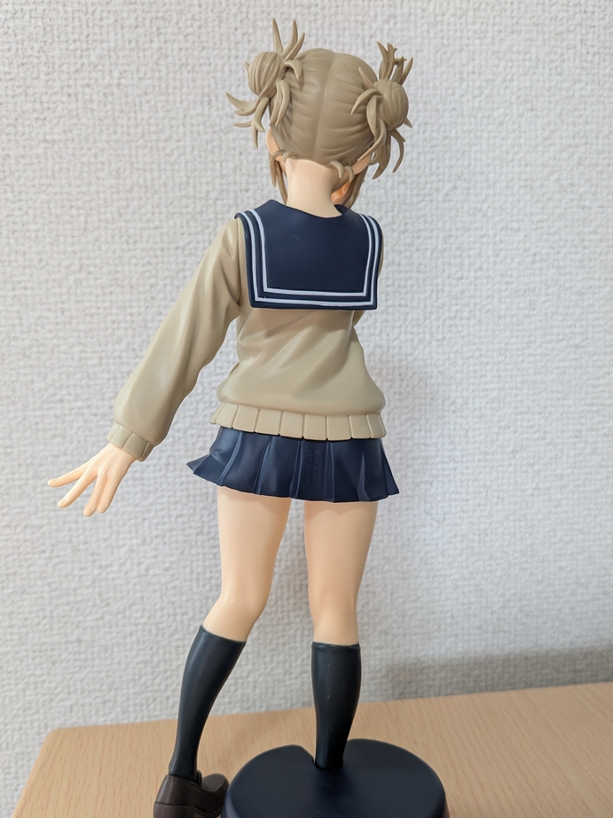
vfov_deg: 59.9
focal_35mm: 30
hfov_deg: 46.8
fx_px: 709
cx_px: 307
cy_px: 431
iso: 74
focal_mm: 4.38
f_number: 1.73
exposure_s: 1/40
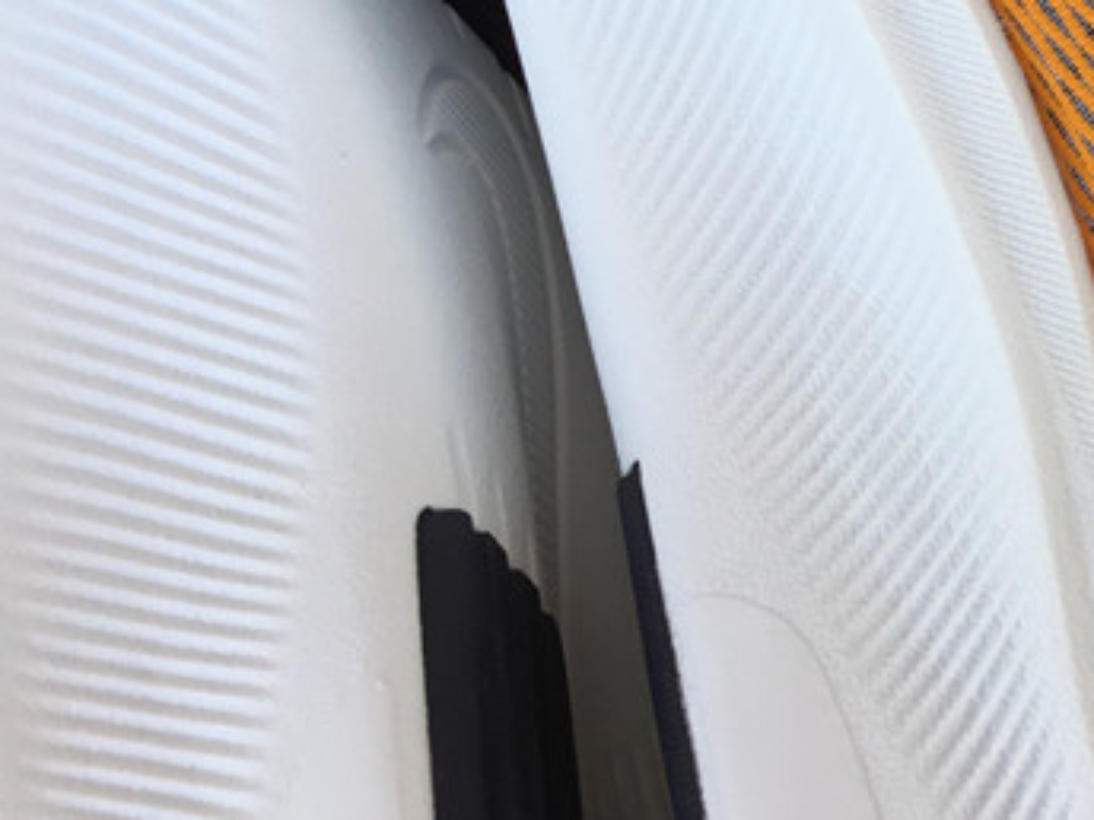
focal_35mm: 81
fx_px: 2560
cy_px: -81
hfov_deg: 22.1
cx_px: 1355
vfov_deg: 17.6
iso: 25
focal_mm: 3.3
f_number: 2.4
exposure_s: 1/142
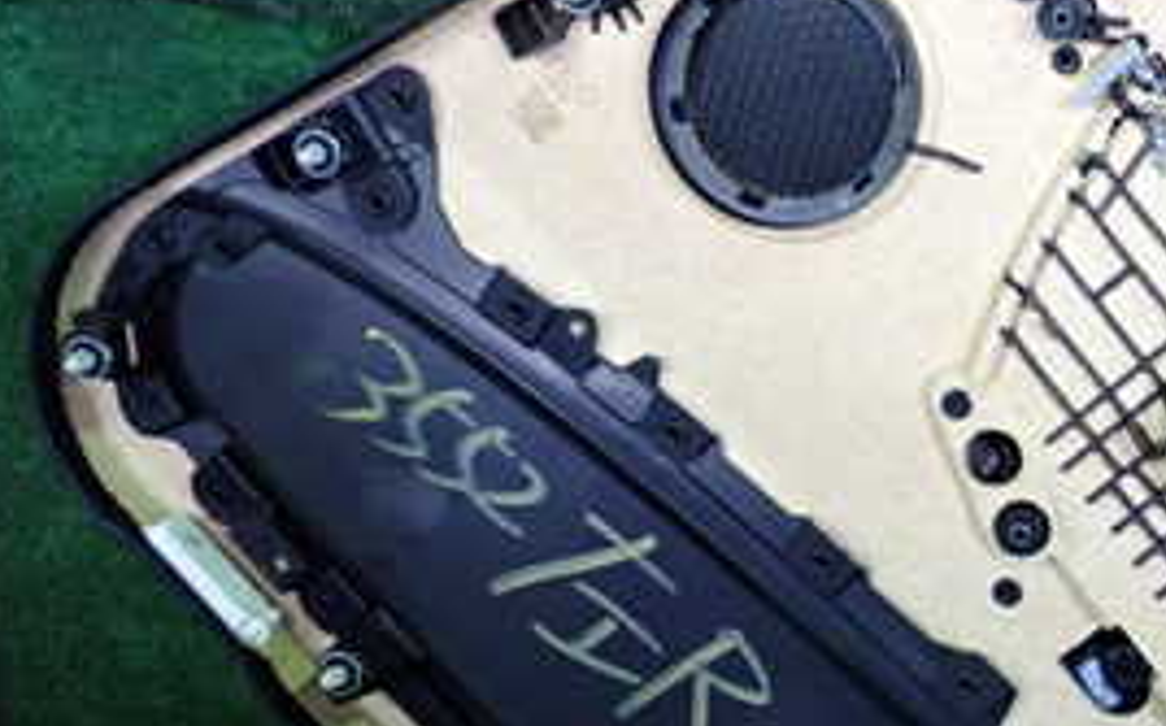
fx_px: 2413
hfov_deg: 25.4
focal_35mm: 76
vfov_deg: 17.1
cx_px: 1249
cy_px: 461
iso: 320
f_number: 2.4
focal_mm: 5.79
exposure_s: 1/30
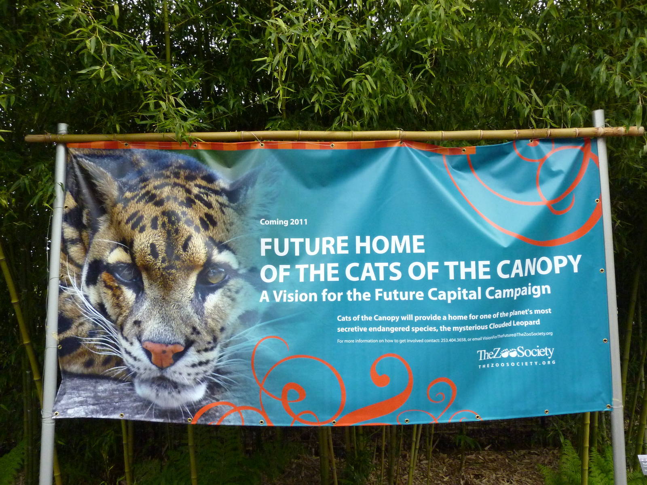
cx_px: 324
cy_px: 242
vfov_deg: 46.8
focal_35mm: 30
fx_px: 561
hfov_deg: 60.0
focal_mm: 5
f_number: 3.4
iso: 400
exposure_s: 1/500
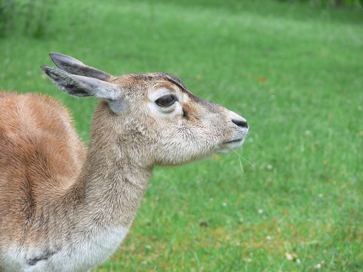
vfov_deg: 6.4
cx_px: 182
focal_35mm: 234
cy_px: 136
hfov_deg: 8.5
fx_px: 2454
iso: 80
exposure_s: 1/50
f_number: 4
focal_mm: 49.4
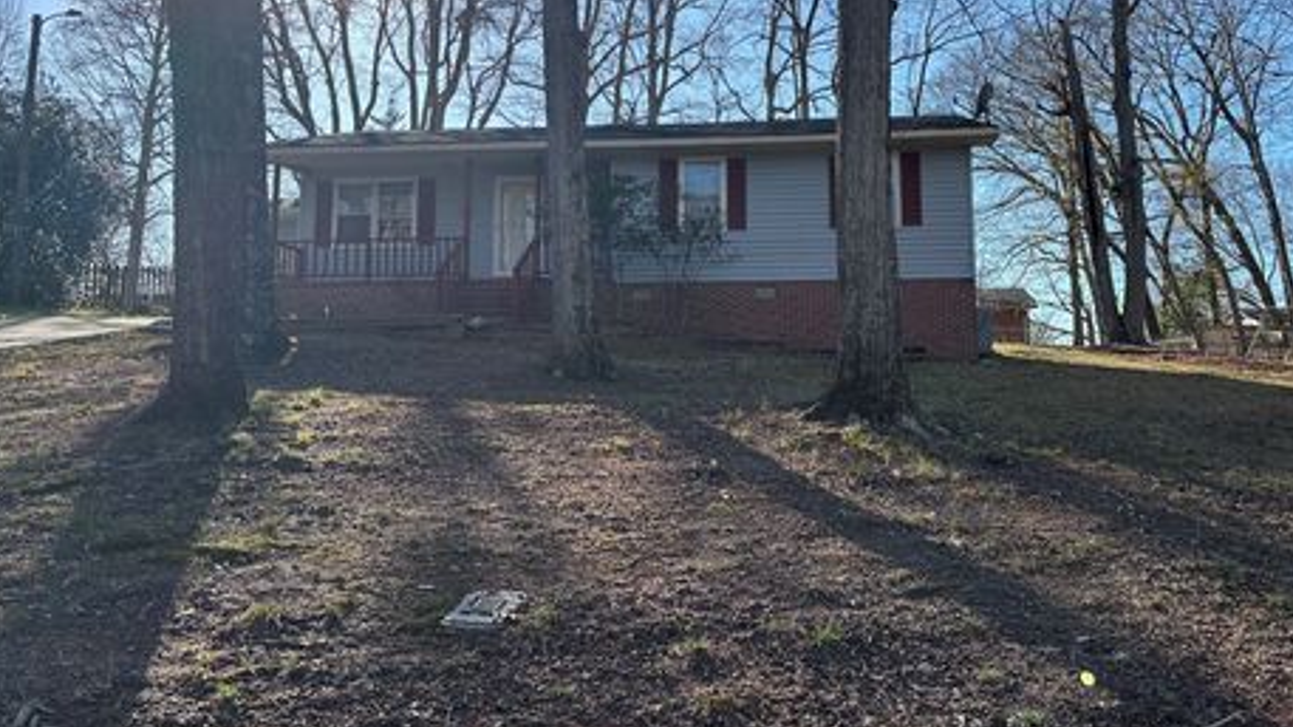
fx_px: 1063
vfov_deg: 37.6
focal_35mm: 31
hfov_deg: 62.6
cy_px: 276
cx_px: 690
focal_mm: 5.96
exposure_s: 1/1695
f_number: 1.6
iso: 50
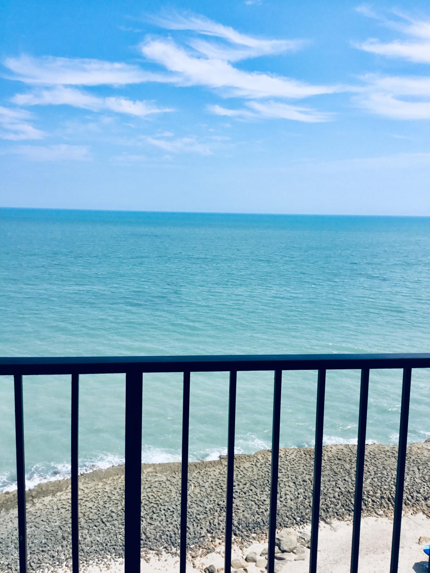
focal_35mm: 31
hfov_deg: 45.4
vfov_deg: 58.4
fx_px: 513
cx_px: 215
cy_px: 286
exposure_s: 1/1567
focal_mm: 3.3
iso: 25
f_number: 2.4
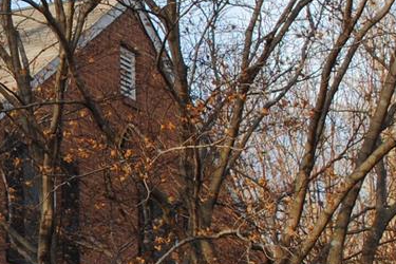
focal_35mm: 197
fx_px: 2167
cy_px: 155
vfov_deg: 7.0
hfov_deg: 10.2
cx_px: -109
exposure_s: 1/160
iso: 100
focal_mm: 24
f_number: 6.3
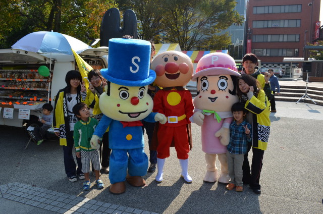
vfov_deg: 47.7
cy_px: 107
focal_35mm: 27
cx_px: 162
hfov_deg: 67.5
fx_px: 242
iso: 180
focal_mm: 18
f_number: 8
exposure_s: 1/250
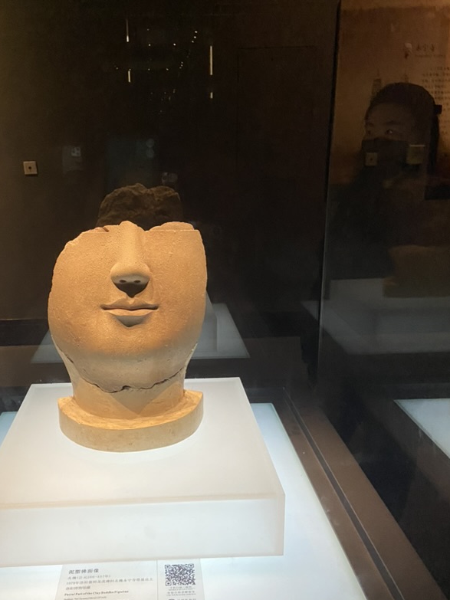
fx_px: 589
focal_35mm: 34
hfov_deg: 41.4
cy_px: 325
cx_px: 166
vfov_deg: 53.9
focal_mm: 4.25
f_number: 1.8
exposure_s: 1/56
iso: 400
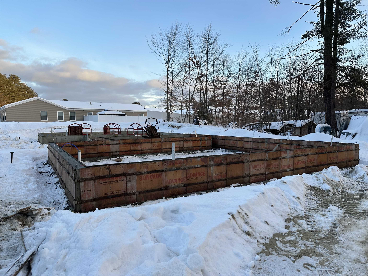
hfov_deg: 71.6
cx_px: 184
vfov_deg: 56.8
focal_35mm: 24
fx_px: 255
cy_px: 138
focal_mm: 6.86
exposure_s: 1/587
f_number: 1.78
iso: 80
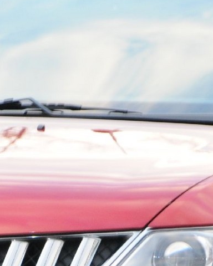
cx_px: 98
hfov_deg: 1.9
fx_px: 6343
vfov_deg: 2.4
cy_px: 293
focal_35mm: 805
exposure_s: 1/60
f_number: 8
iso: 500
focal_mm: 110
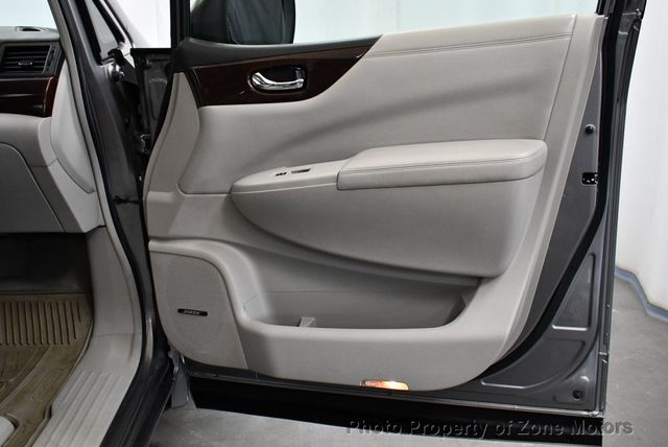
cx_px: 334
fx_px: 669
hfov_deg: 53.1
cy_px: 224
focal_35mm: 36
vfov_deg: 36.9
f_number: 3.5
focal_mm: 18
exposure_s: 1/125
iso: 1600
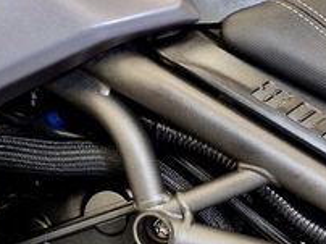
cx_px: 341
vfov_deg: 18.2
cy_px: 349
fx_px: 687
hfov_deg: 25.2
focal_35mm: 73
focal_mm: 5.4
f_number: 1.8
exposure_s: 1/50
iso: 640
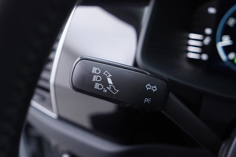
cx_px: 118
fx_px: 236
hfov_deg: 53.1
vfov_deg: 36.9
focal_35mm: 36
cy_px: 78
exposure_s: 1/40
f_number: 2.8
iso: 250
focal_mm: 24
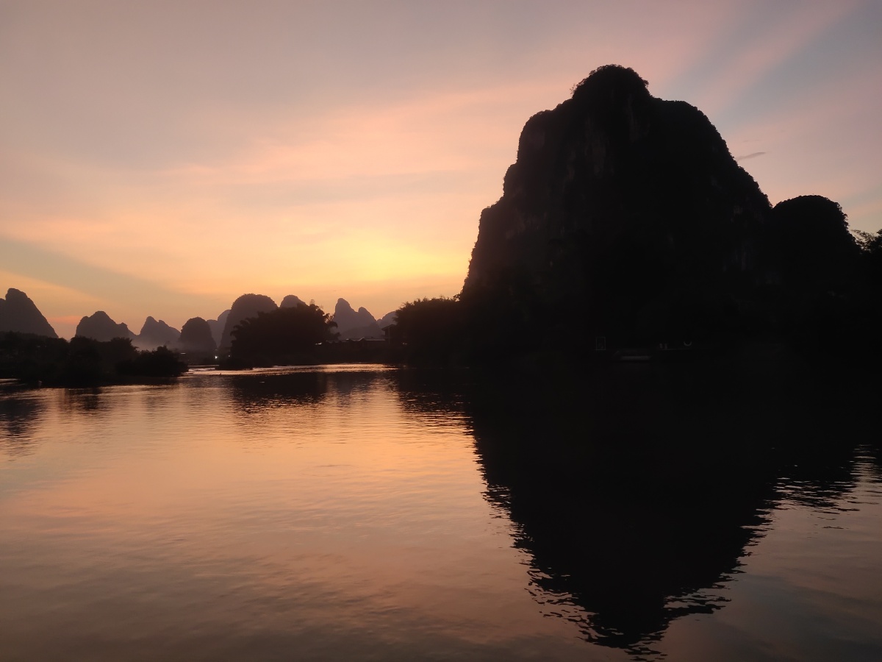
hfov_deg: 60.0
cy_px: 331
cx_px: 441
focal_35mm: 30
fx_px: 764
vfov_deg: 46.8
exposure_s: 1/100
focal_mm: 4.35
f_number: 1.8
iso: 230
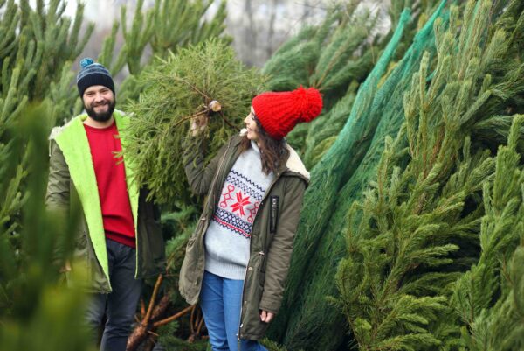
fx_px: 1238
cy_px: 176
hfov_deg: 23.9
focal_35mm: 85
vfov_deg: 16.1
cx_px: 262
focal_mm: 85
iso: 250
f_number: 2.5
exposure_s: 1/500
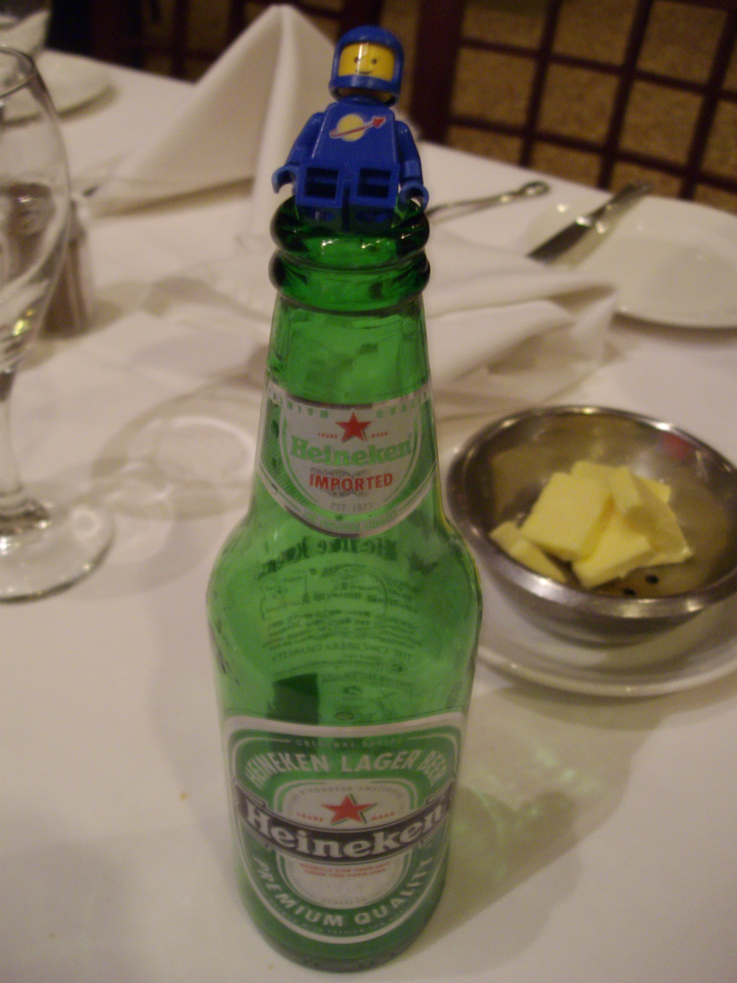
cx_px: 368
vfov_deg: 51.4
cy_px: 492
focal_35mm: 36
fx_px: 1022
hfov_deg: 39.7
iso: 320
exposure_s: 1/10
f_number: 2.7
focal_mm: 6
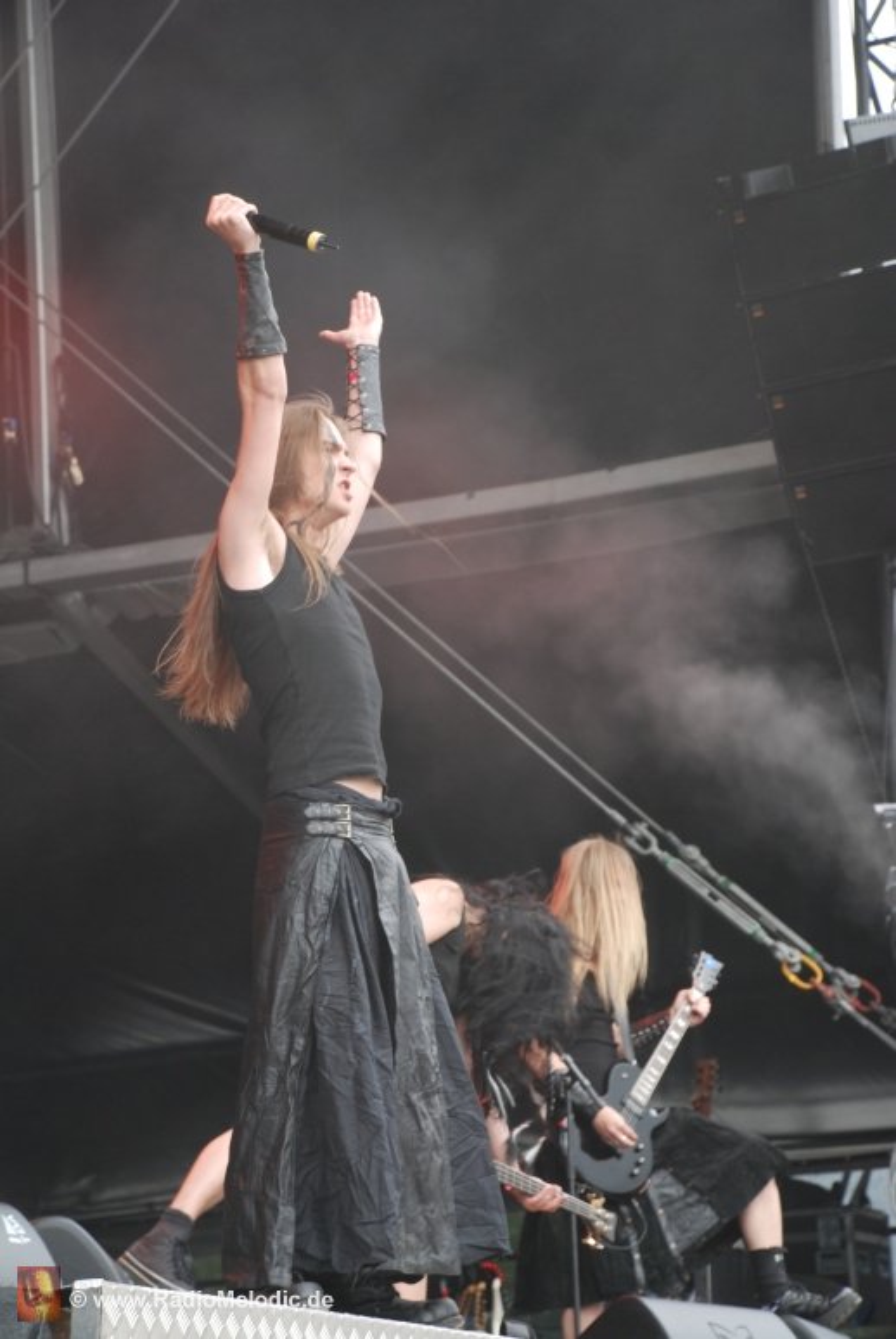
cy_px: 670
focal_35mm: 112
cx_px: 448
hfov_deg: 12.2
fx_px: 4188
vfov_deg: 18.2
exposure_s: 1/125
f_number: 5.6
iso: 320
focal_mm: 75
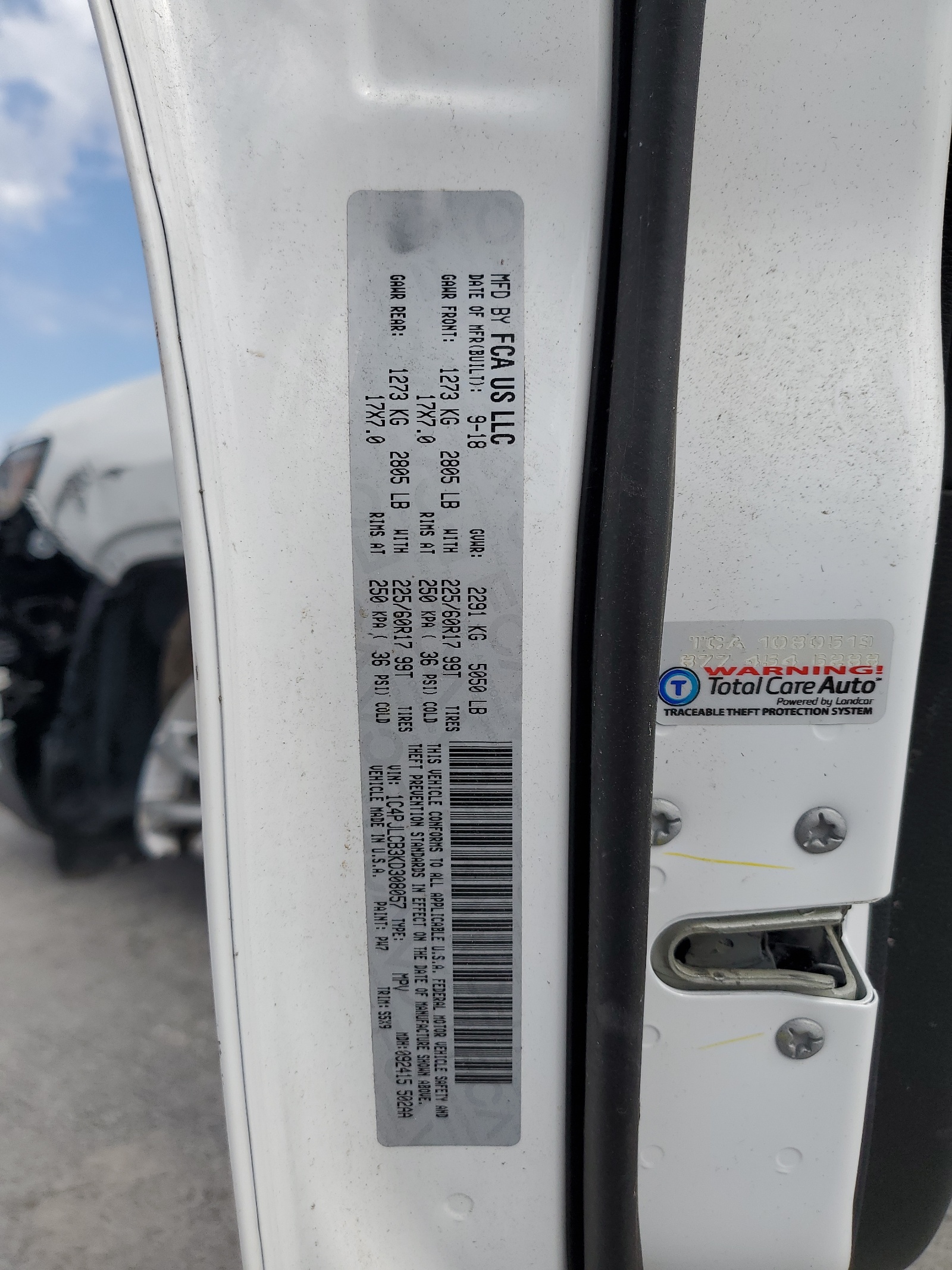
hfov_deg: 53.1
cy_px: 635
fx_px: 953
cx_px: 476
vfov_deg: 67.3
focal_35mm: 26
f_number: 1.5
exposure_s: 1/3333
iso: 50
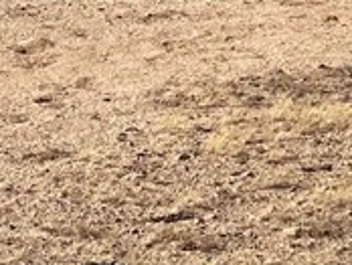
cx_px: -384
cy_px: -259
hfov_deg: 5.2
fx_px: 3829
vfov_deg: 3.9
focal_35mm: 376
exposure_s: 1/2950
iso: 32
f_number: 2.2
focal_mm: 7.5
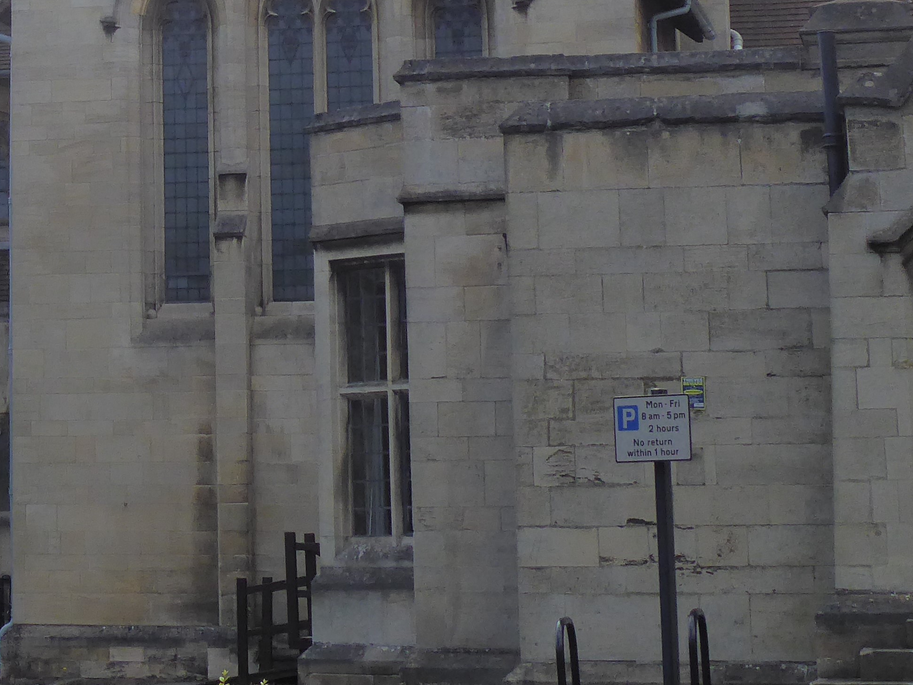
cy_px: -26
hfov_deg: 15.6
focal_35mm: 123
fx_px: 3245
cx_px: -66
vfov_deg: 11.9
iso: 160
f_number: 4
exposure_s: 1/640
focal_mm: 8.4
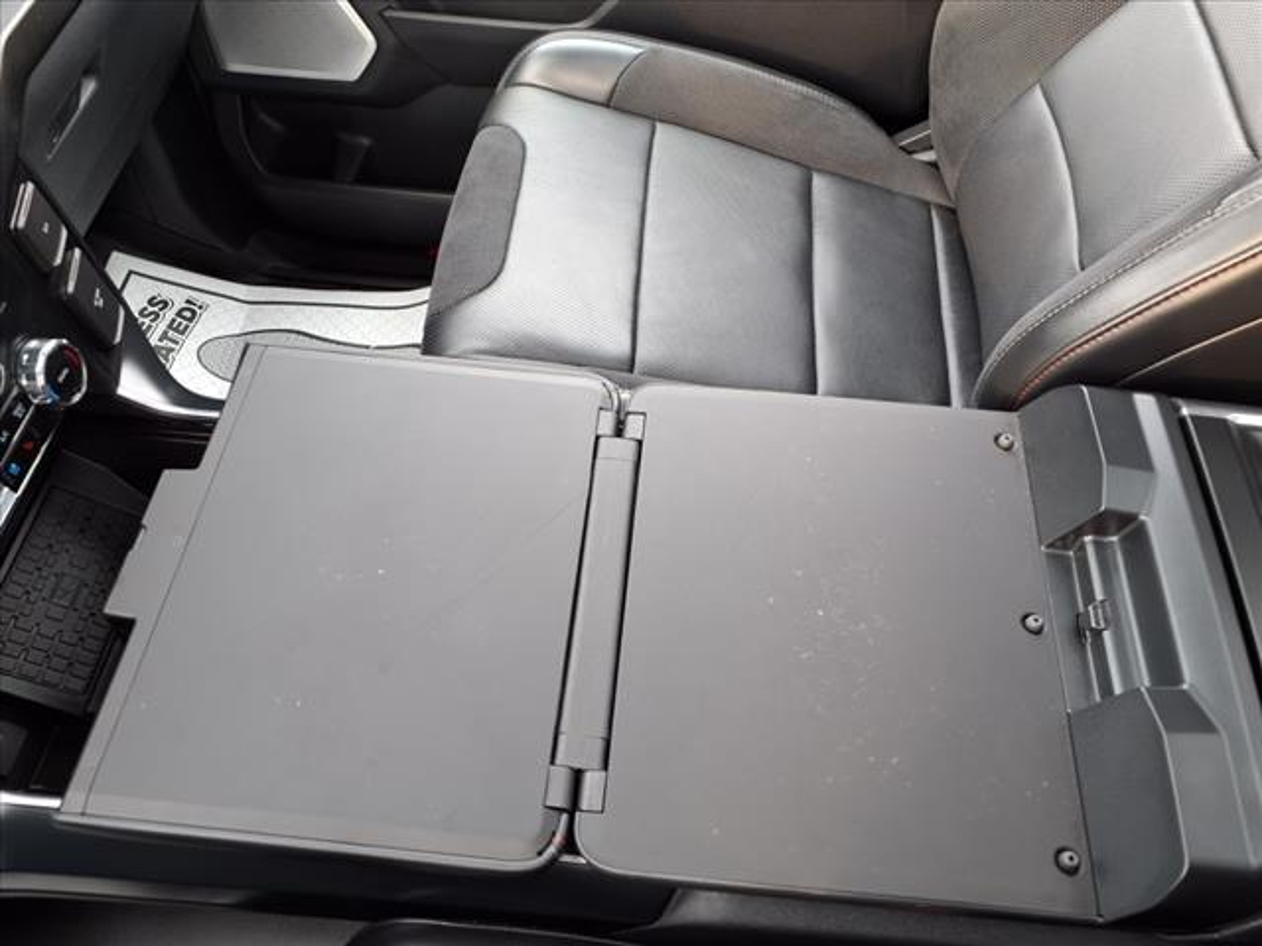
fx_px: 984
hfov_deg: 65.3
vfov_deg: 51.4
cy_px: 473
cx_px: 631
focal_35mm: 27
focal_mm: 3.58
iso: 80
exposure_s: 1/40
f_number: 1.9
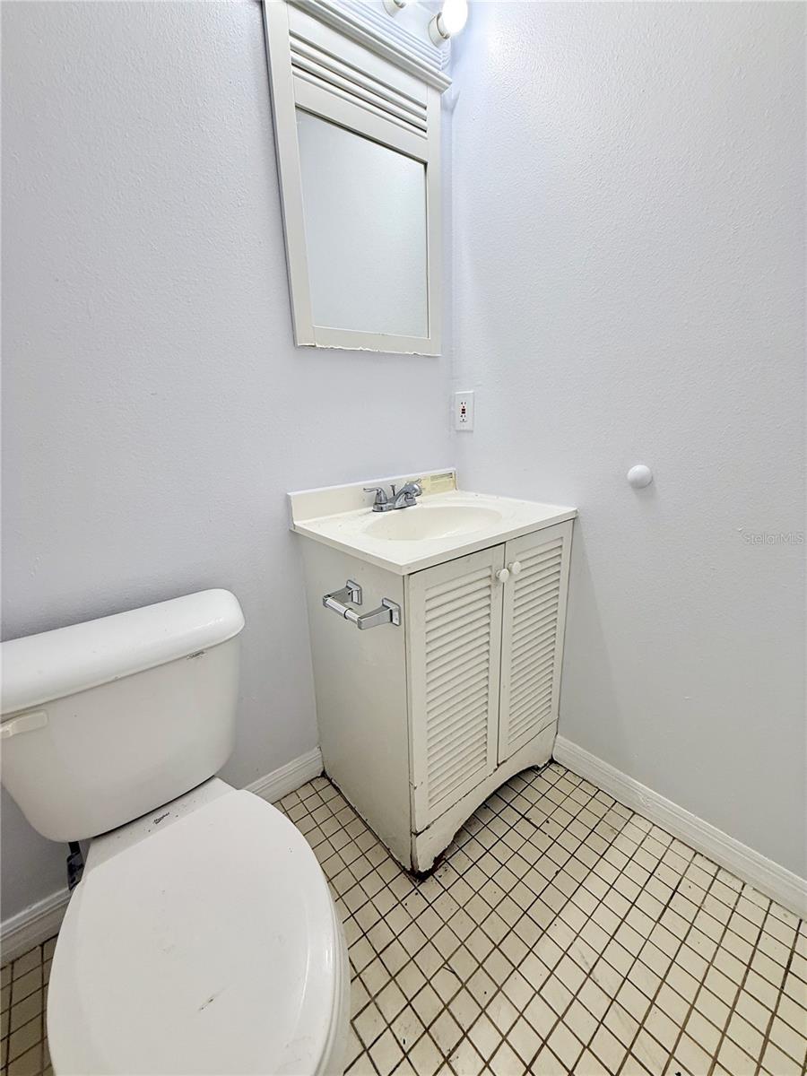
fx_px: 435
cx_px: 404
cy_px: 538
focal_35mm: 14
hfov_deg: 85.7
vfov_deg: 102.1
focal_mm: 2.22
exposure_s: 1/120
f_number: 2.2
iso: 100
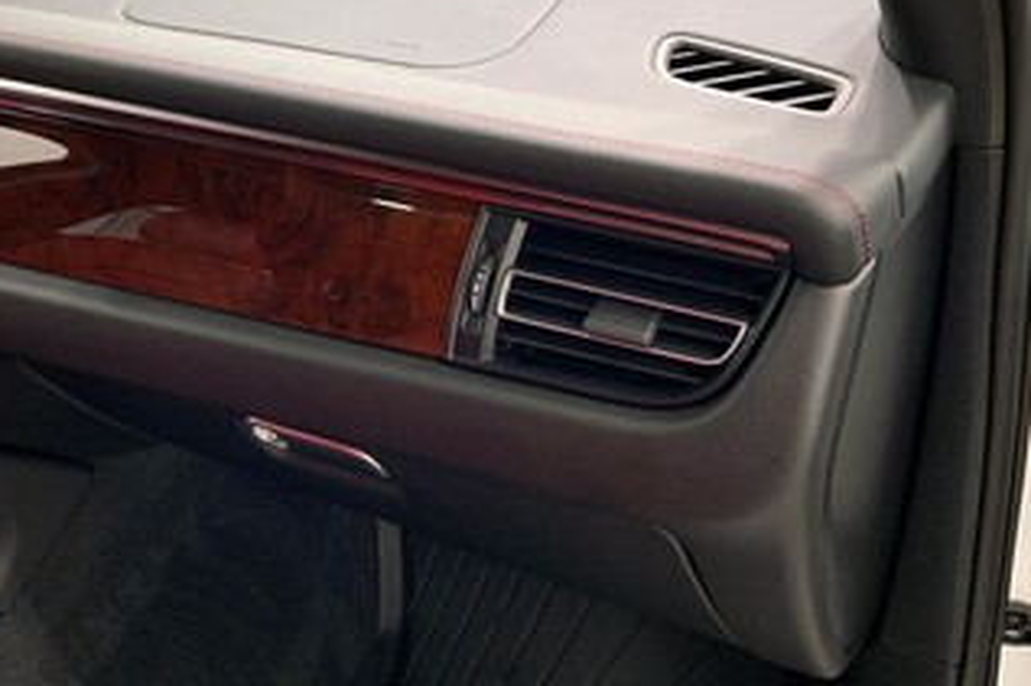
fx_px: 1145
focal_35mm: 40
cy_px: 236
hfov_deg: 48.0
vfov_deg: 33.1
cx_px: 387
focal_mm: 3
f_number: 1.8
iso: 64
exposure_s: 1/82
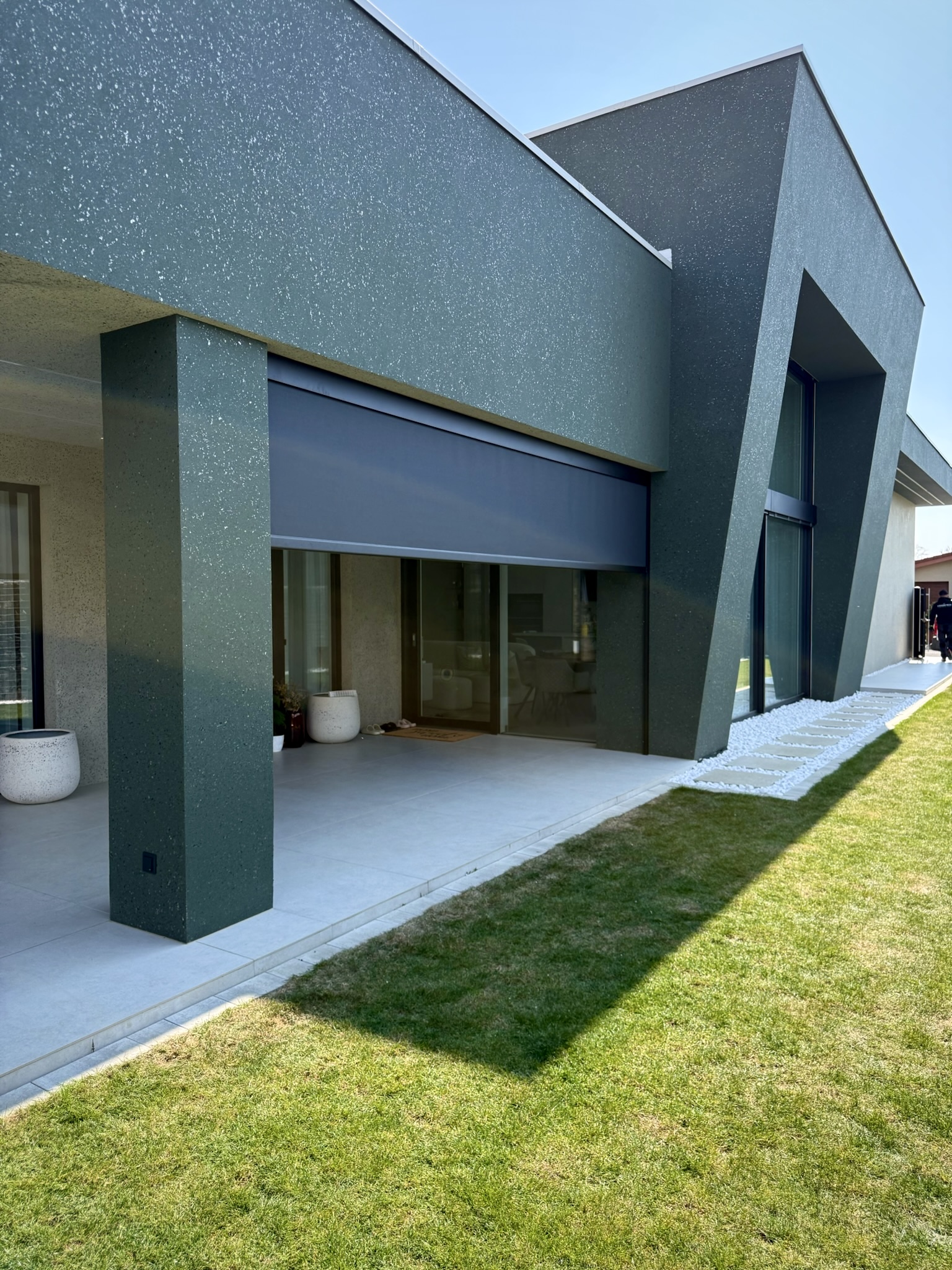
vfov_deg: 71.6
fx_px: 880
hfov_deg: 56.8
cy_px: 635
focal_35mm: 24
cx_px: 476
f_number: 1.78
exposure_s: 1/1855
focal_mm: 6.76
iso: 100
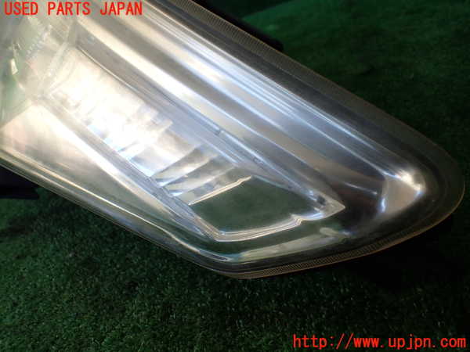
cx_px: 235
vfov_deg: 46.8
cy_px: 176
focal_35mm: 30
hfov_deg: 60.0
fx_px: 407
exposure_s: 1/200
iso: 100
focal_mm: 5.4
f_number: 2.3
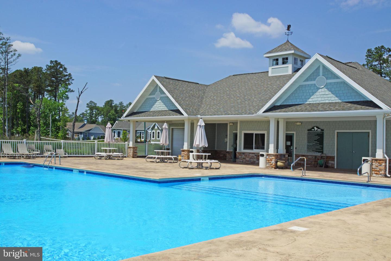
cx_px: 196
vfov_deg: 29.9
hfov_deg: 43.6
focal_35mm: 45
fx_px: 489
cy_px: 130
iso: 100
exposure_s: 1/160
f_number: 16
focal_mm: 30
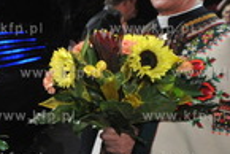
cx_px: -33
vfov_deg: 20.6
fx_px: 422
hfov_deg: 27.4
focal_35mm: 66
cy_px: 94
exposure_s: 1/200
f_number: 5.6
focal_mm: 24
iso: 3200
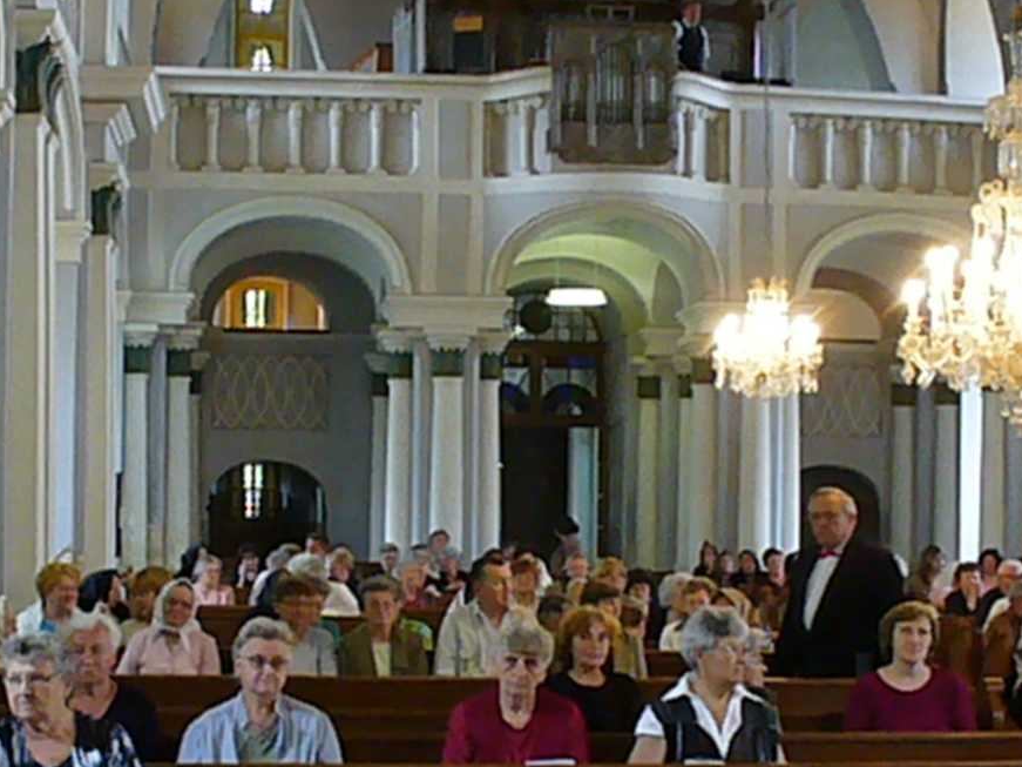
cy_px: 476
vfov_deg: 21.6
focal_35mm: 68
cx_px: 502
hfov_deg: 28.6
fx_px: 2007
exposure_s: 1/60
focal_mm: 6.1
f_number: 2.8
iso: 800
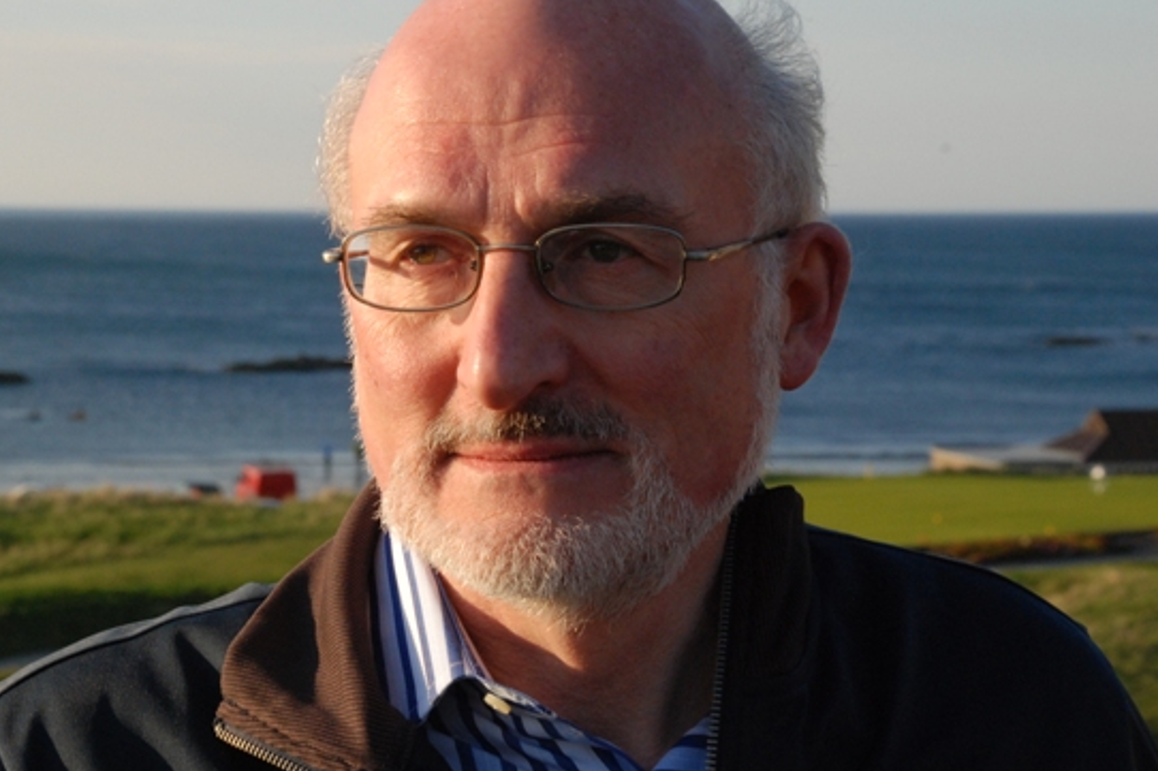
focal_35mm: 110
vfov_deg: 12.4
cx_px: 485
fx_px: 3537
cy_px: 325
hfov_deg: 18.6
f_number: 14
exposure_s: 1/200
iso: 800
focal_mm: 62
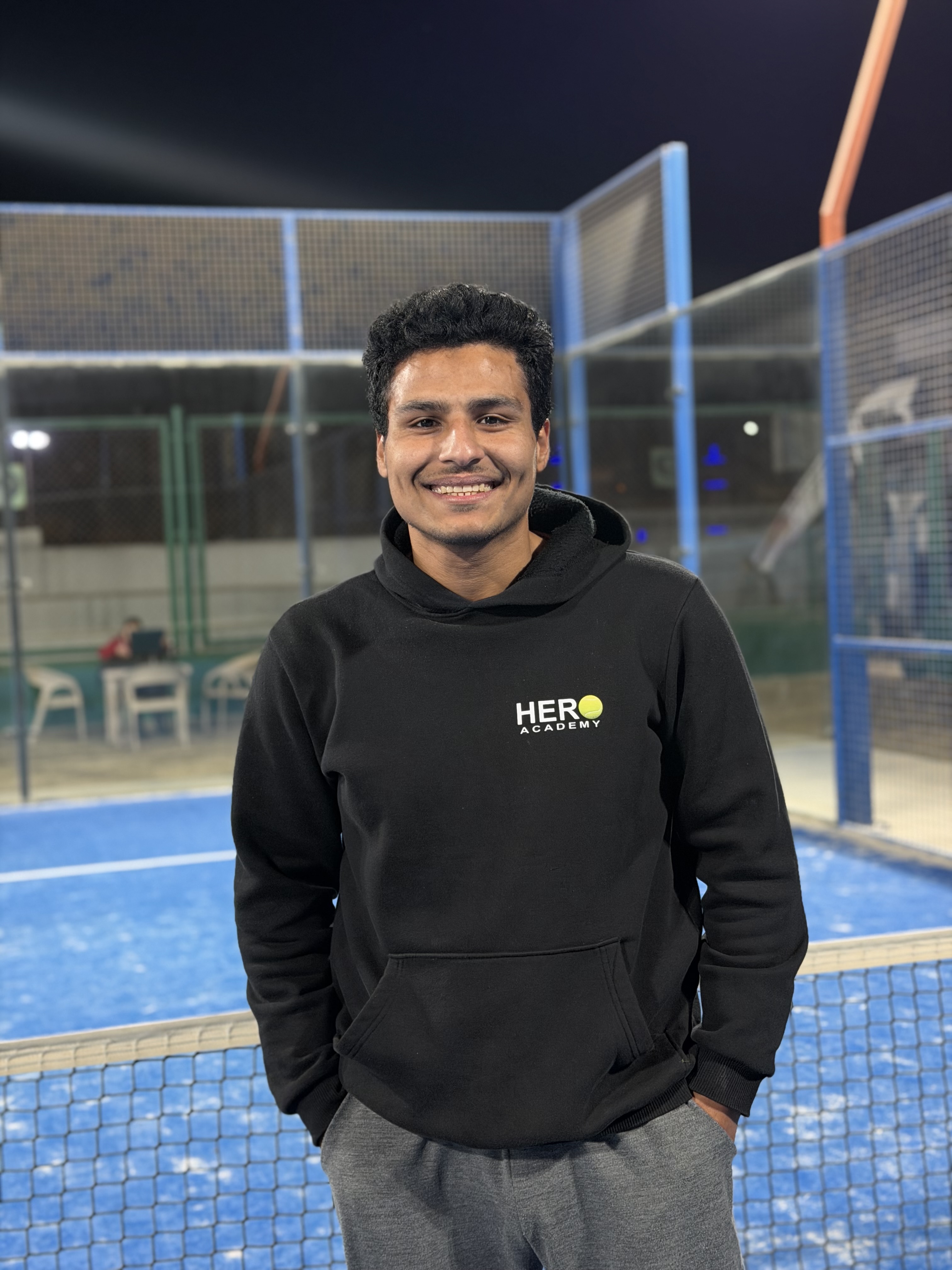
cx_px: 476
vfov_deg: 39.7
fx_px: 1760
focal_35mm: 48
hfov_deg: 30.3
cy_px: 635
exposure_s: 1/33
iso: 200
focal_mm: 6.76
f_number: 1.78
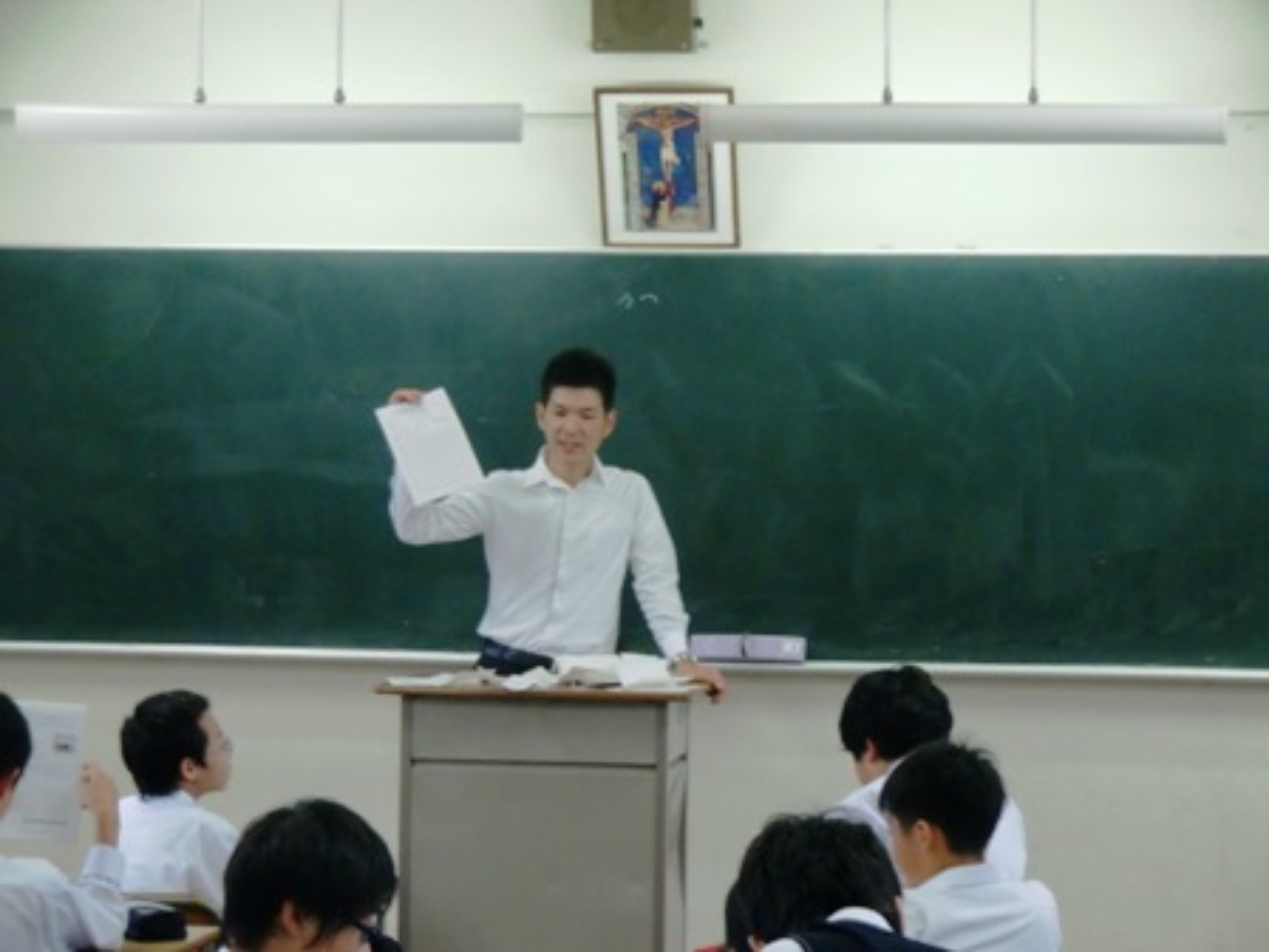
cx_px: 634
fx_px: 3263
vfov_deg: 16.6
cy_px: 476
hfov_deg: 22.0
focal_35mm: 89
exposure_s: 1/40
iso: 400
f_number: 4.8
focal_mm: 16
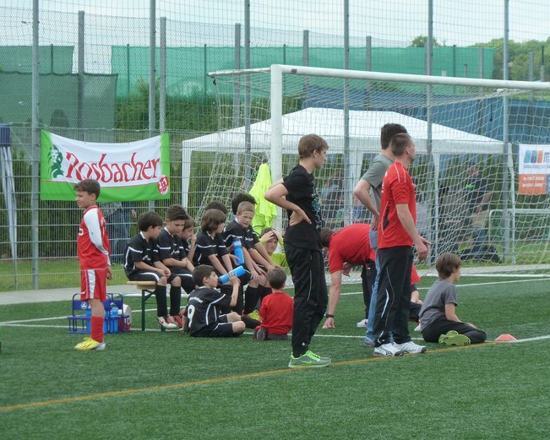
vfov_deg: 8.1
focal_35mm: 191
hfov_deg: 10.1
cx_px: 259
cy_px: 219
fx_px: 3110
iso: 125
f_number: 4.5
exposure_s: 1/250
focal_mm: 29.9
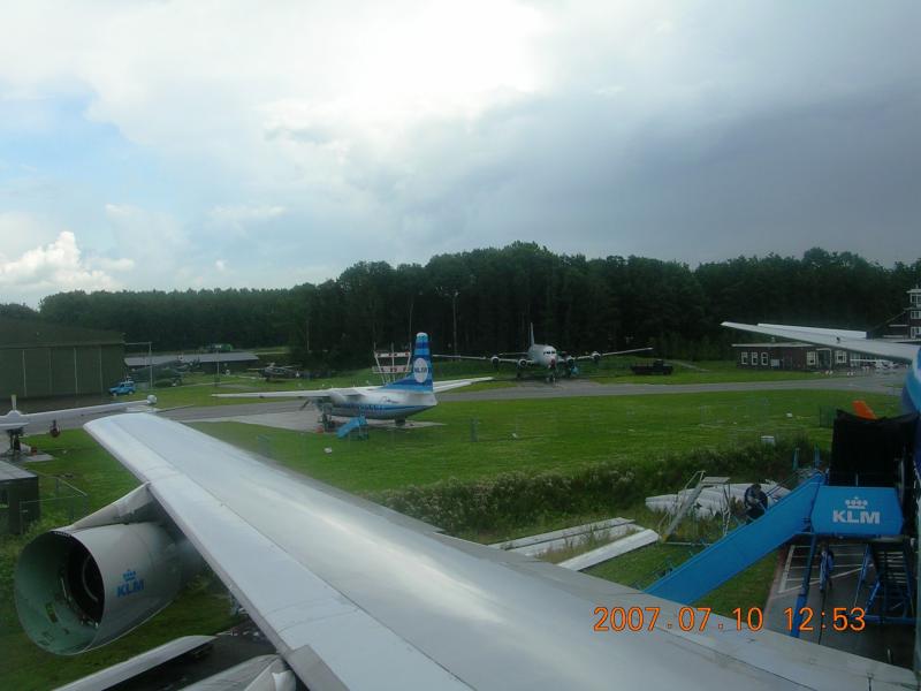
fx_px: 1011
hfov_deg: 49.0
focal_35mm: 38
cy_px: 346
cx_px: 460
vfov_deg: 37.7
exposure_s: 1/222
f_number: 5.6
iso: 50
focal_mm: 5.8
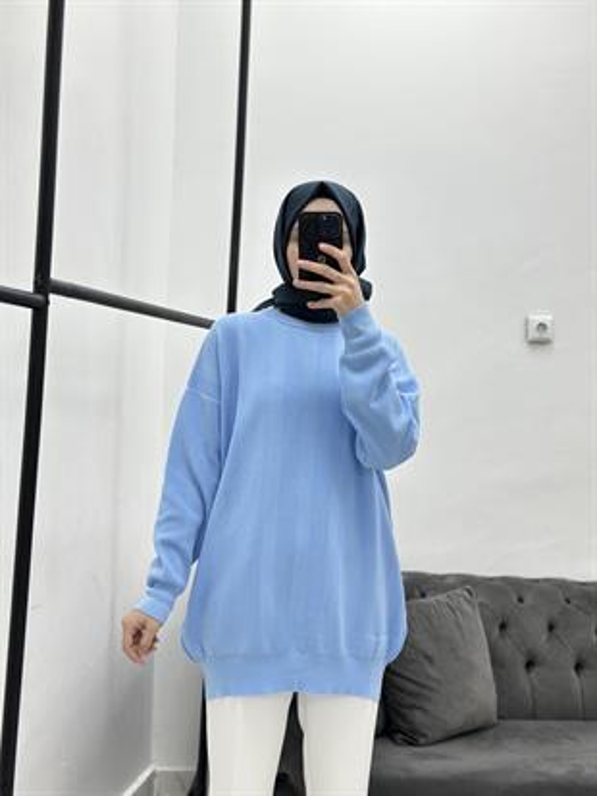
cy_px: 398
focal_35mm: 48
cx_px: 298
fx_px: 1103
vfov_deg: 39.6
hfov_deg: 30.3
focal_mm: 6.86
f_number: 1.78
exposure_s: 1/100
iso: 125
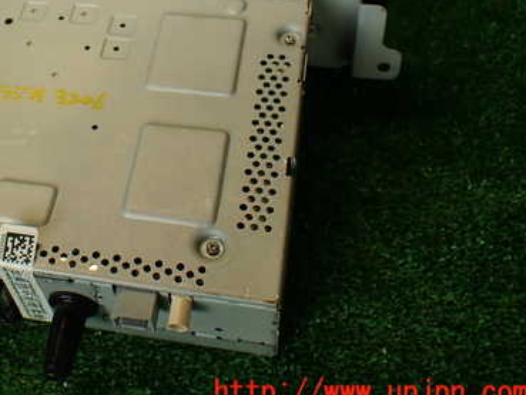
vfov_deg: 27.6
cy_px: 90
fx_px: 790
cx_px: 108
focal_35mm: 52
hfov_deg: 35.7
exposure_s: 1/60
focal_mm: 5.79
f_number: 2.4
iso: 100
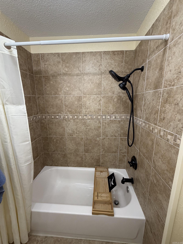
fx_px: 99
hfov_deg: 85.7
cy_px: 122
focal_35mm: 14
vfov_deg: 102.1
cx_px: 92
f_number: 2.2
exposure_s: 1/120
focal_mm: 2.22
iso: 250
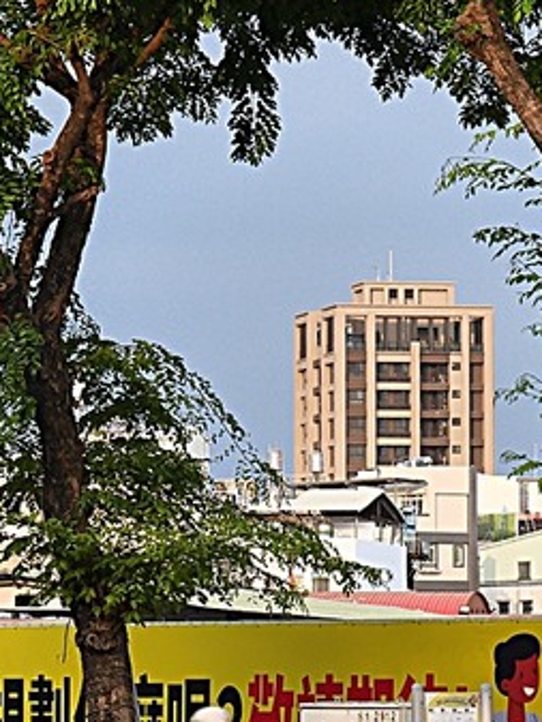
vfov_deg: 7.1
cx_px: -32
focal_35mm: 278
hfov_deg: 5.3
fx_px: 5800
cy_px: 433
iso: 400
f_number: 10
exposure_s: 1/200
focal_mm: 60
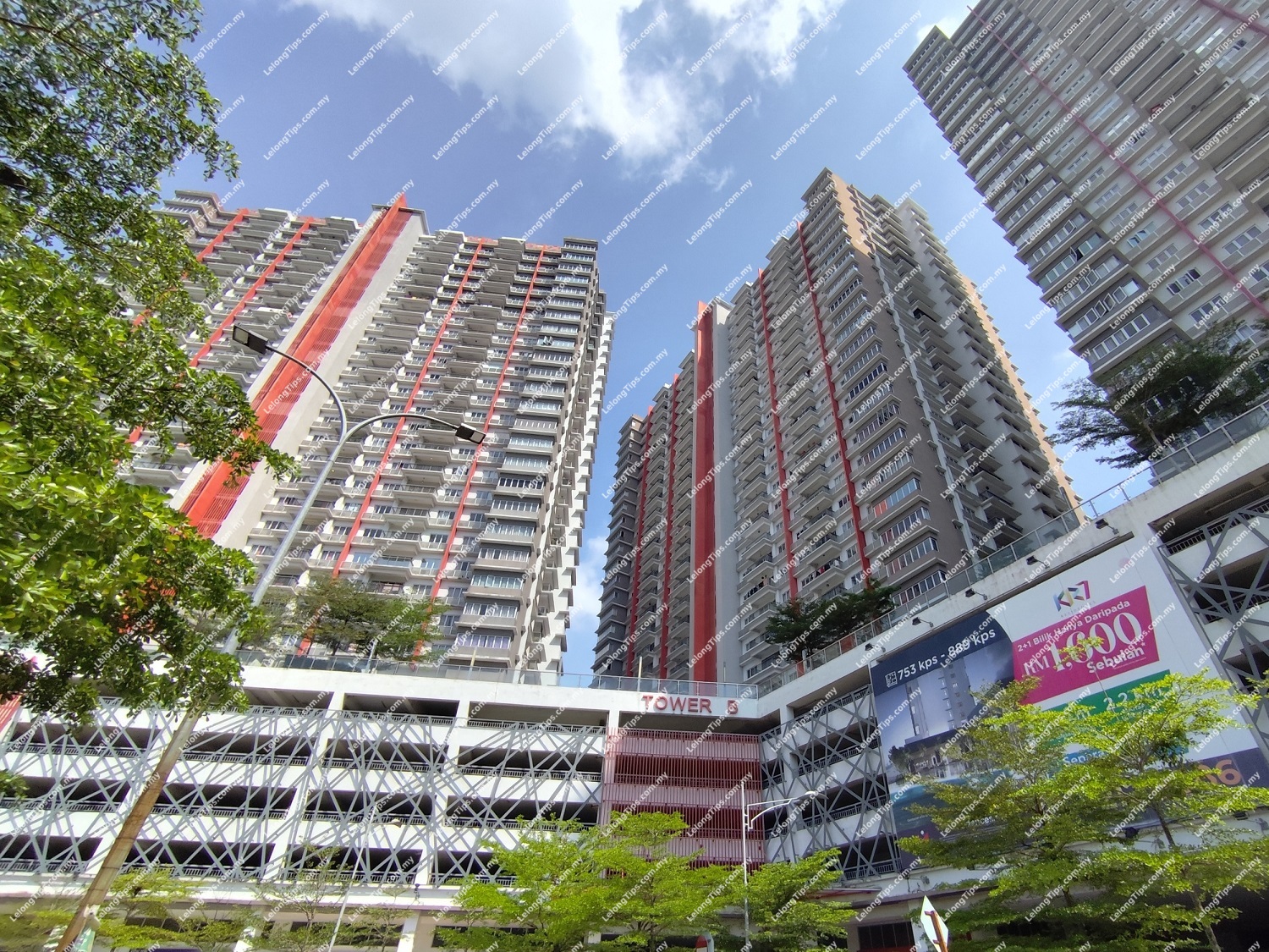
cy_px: 476
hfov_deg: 94.5
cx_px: 634
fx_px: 587
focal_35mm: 16
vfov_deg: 78.1
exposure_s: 1/2026
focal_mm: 1.65
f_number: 2.2
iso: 50
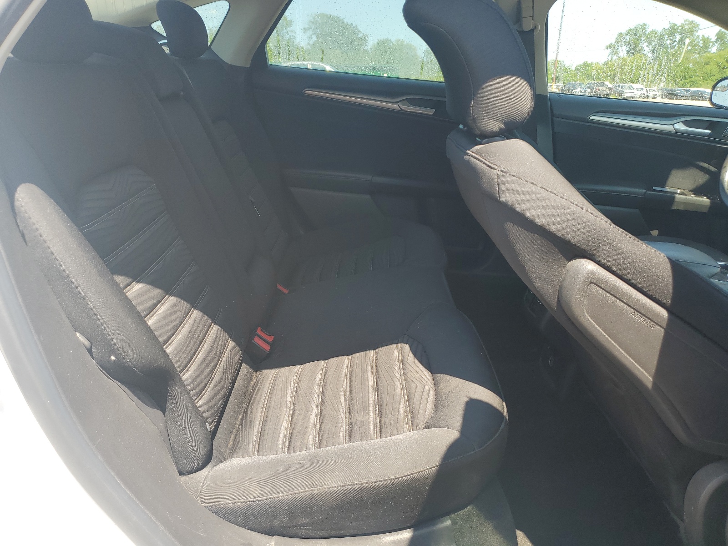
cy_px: 273
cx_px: 364
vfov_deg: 53.1
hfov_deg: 67.3
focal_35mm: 26
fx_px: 547
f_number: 1.5
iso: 50
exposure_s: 1/476
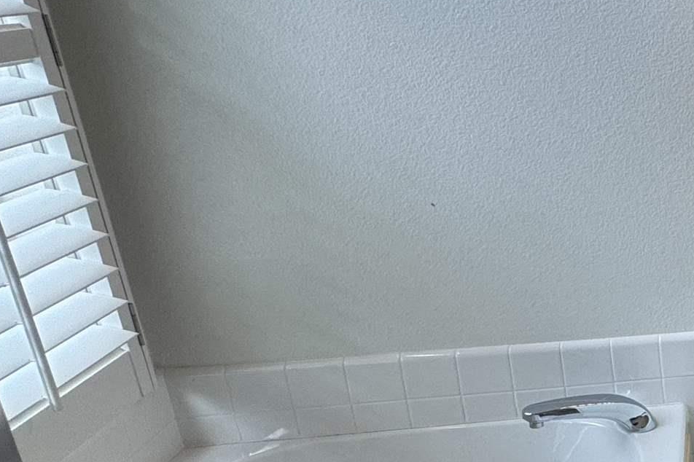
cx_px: 985
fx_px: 906
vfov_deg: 28.5
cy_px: 282
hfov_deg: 29.6
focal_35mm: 47
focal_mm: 2.22
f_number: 2.2
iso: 80
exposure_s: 1/120
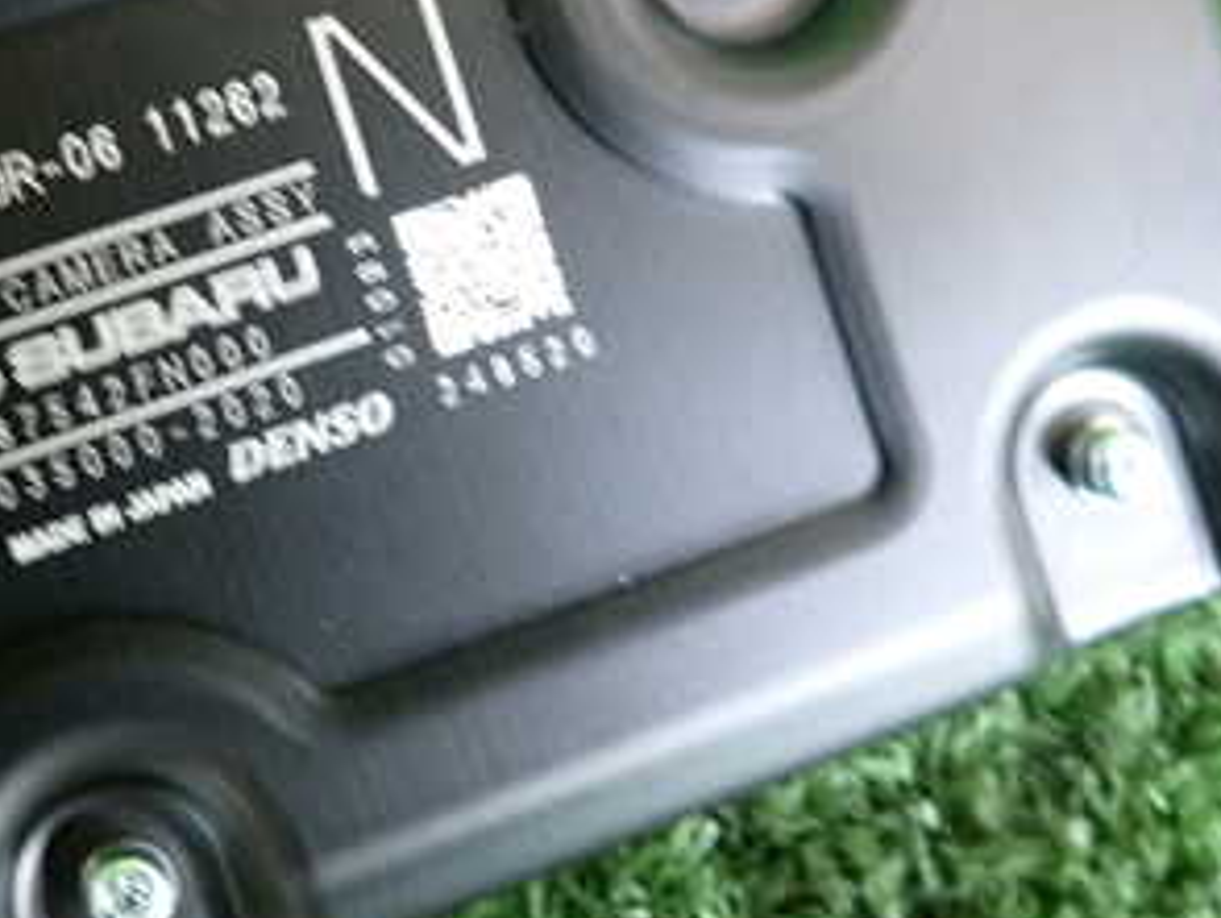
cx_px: 303
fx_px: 1800
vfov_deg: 28.3
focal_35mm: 51
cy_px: 253
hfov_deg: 36.6
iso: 320
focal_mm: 4.5
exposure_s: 1/30
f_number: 2
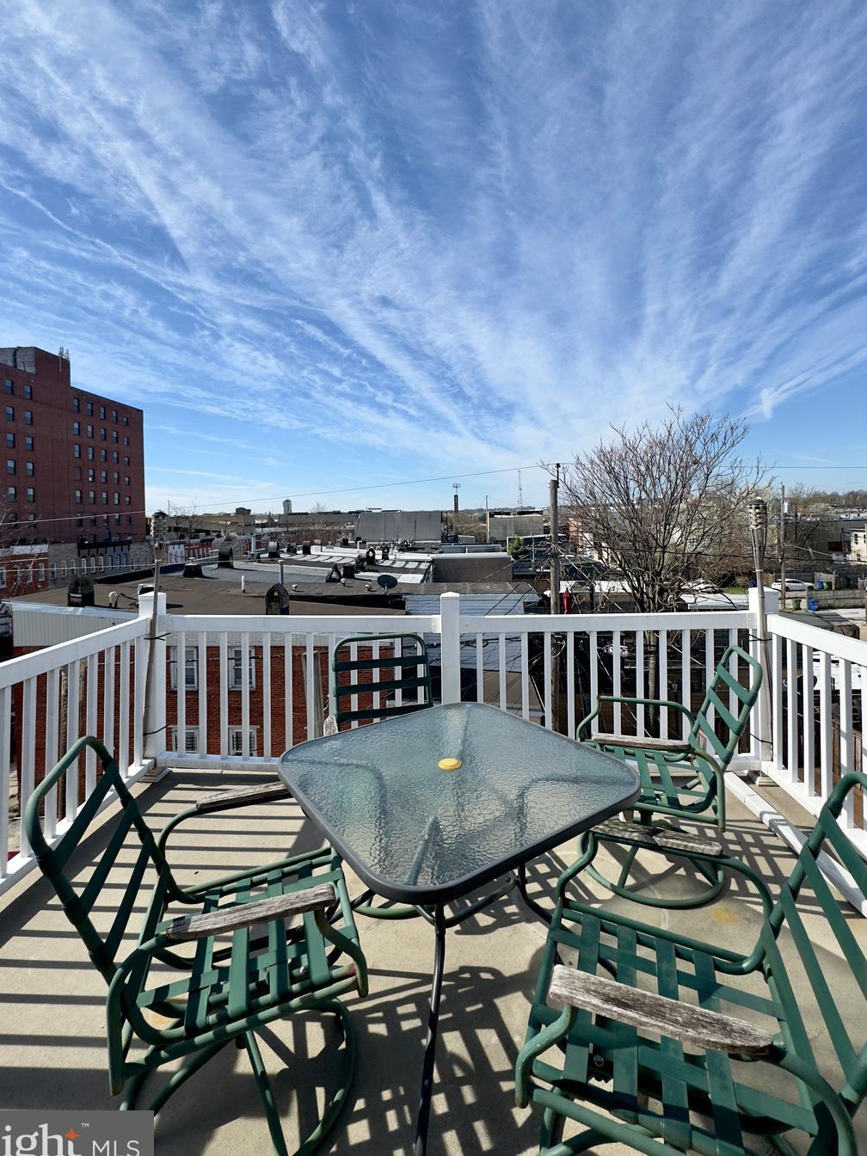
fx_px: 534
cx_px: 434
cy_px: 520
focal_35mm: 16
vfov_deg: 94.2
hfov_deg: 78.1
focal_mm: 2.22
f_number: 2.2
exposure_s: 1/2273
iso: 40
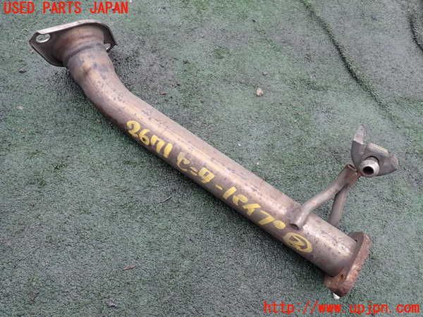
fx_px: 305
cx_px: 212
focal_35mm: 25
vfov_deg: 54.9
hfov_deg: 69.4
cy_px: 158
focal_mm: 4.5
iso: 100
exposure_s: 1/200
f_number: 2.8
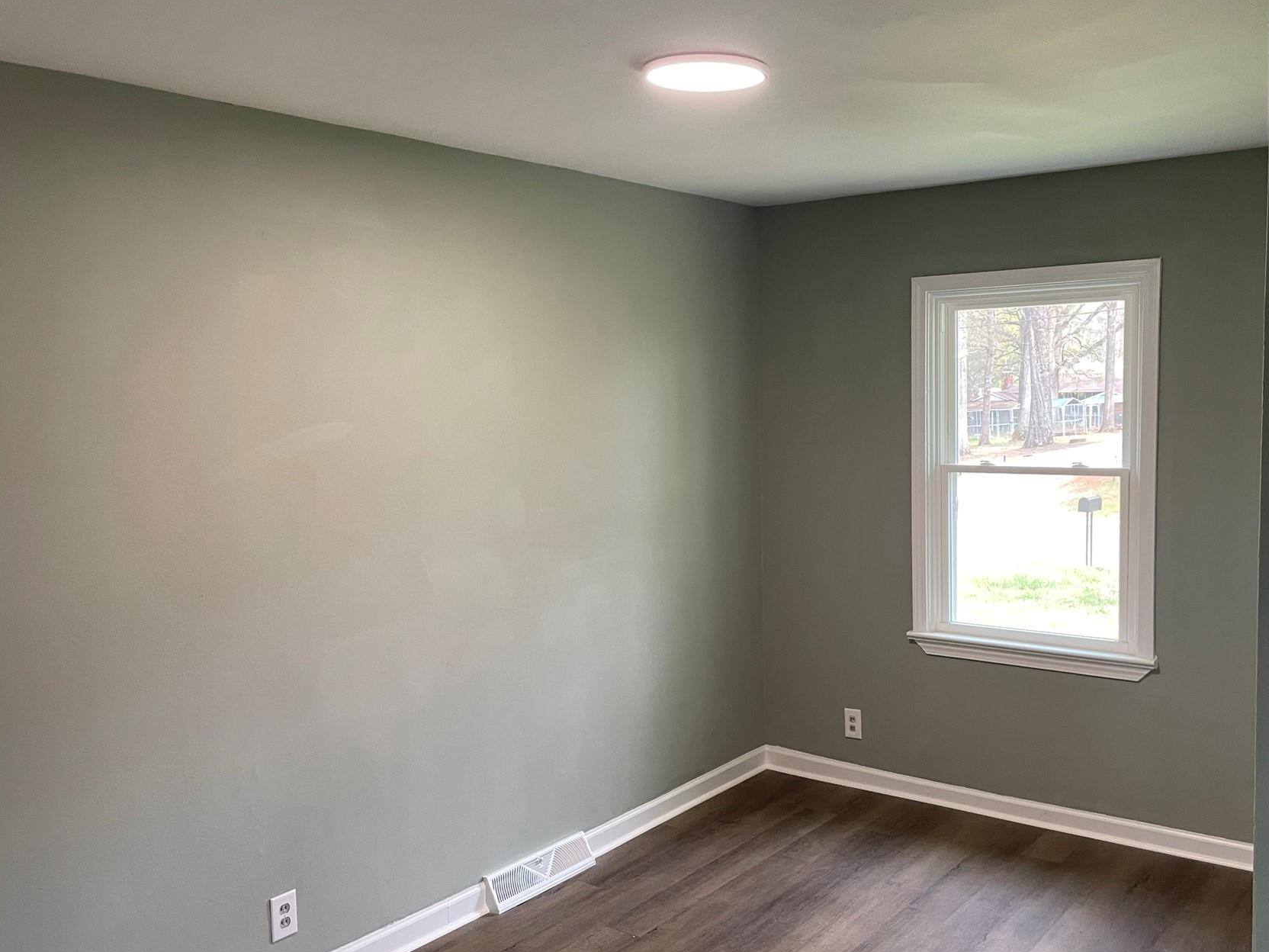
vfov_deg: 44.1
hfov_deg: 56.4
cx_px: 763
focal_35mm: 32
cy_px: 497
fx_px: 1173
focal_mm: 4.2
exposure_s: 1/60
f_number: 1.6
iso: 80
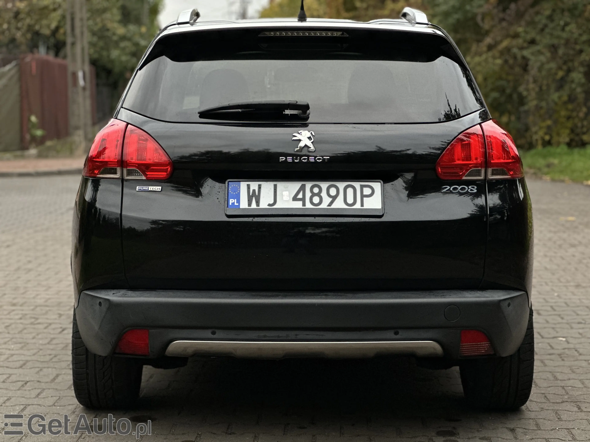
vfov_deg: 19.1
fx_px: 1312
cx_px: 295
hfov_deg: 25.3
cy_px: 221
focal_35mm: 77
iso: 250
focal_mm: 9
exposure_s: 1/121
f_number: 2.8
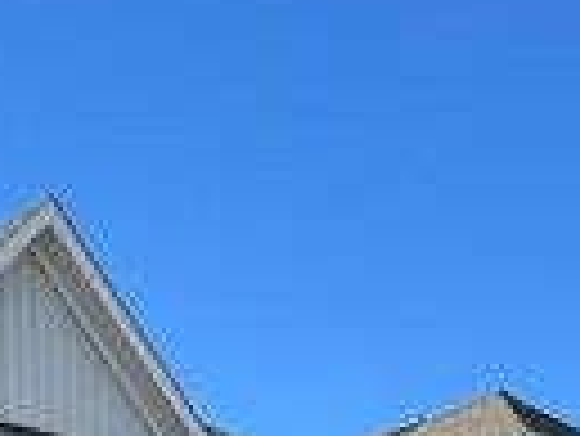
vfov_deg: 13.3
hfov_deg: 18.4
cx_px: -130
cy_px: 775
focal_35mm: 101
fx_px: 1694
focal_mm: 5.7
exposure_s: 1/2994
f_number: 1.5
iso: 50
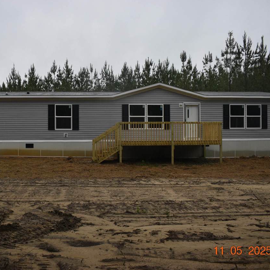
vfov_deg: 47.2
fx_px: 309
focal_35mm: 35
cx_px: 105
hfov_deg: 46.9
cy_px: 134
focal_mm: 18
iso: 400
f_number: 4.5
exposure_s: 1/250
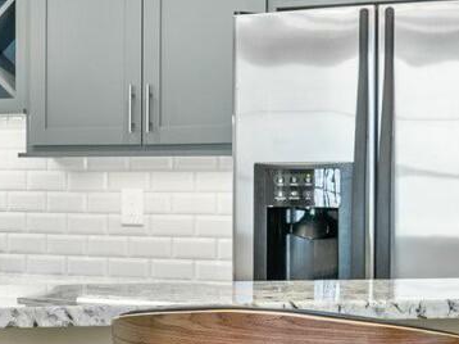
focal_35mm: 110
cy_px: 153
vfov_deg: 13.4
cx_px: -322
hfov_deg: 15.7
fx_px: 1458
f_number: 6.3
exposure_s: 1/4
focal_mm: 20
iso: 400
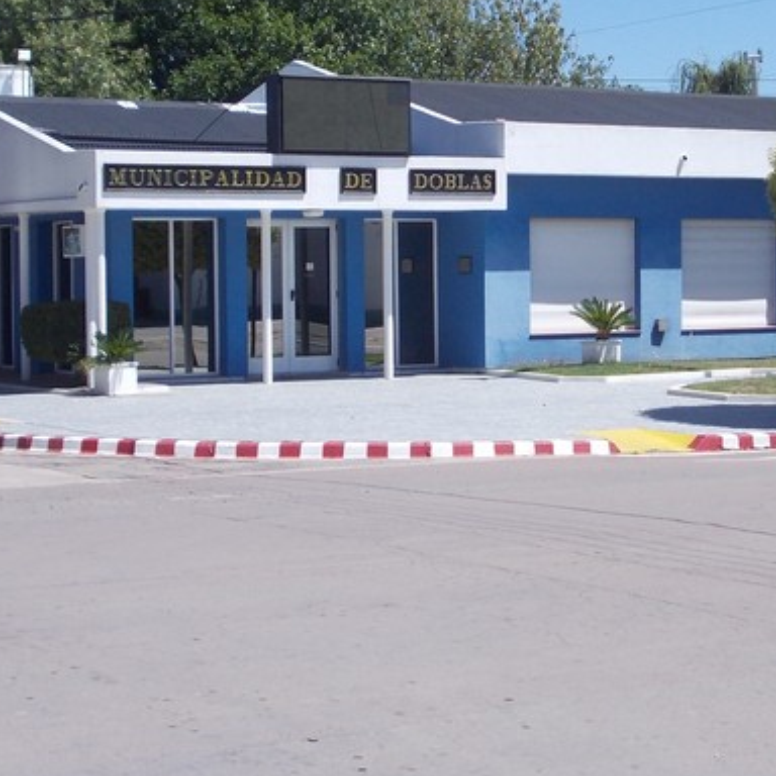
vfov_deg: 19.3
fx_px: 2283
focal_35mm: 90
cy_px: 307
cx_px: 515
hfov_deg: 19.2
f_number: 7.2
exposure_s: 1/200
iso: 80
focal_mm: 7.2
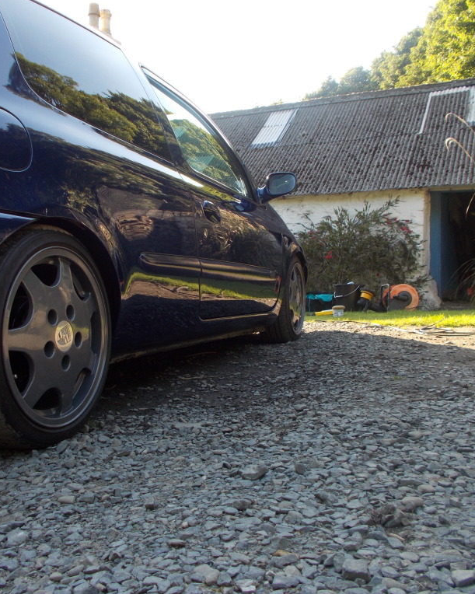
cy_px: 297
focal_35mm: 34
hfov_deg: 43.2
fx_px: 598
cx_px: 195
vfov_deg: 52.9
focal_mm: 4.6
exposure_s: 1/100
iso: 80
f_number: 3.2
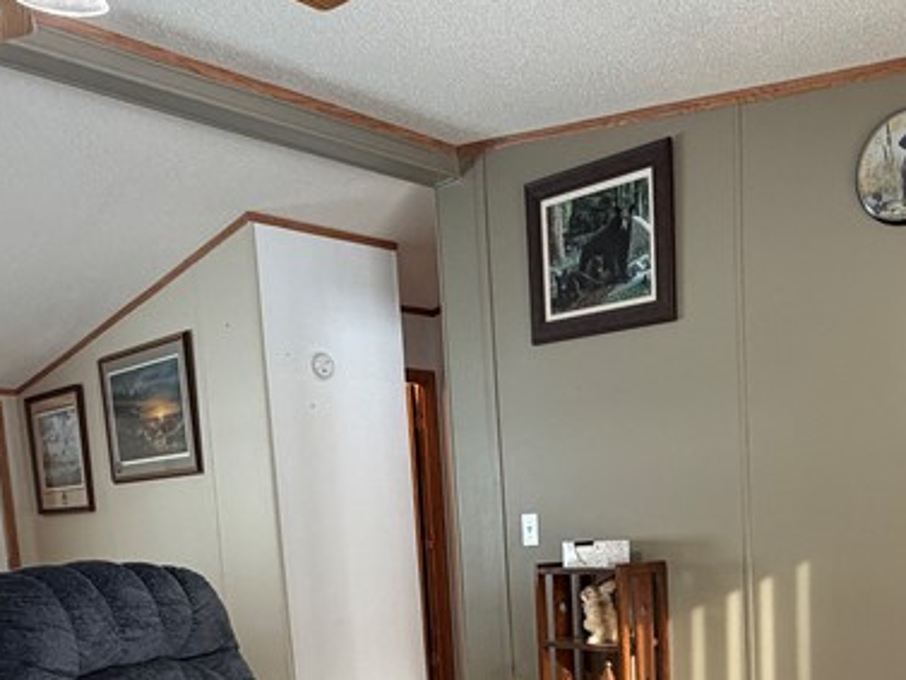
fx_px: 995
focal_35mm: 38
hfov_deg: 48.0
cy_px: 649
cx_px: 620
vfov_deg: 34.9
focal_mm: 2.22
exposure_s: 1/121
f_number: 2.2
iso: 250
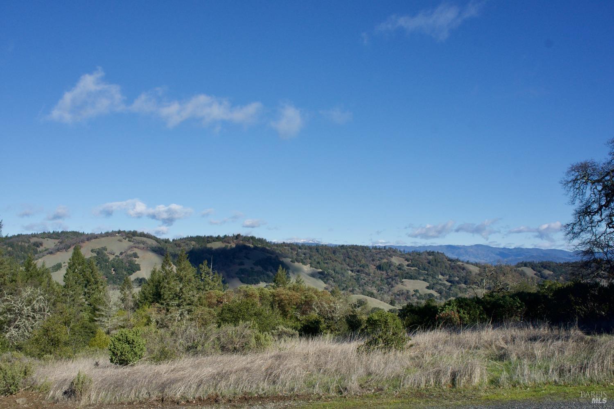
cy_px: 204
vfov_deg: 41.7
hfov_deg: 59.5
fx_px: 537
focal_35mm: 32
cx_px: 307
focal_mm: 21
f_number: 11
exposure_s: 1/400
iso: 200
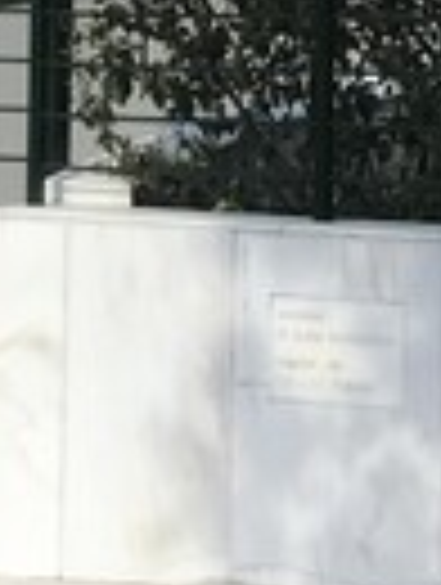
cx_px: 171
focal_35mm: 220
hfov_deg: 6.8
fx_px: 3725
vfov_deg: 8.8
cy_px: -225
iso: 20
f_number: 1.8
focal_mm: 3.99
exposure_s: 1/1294
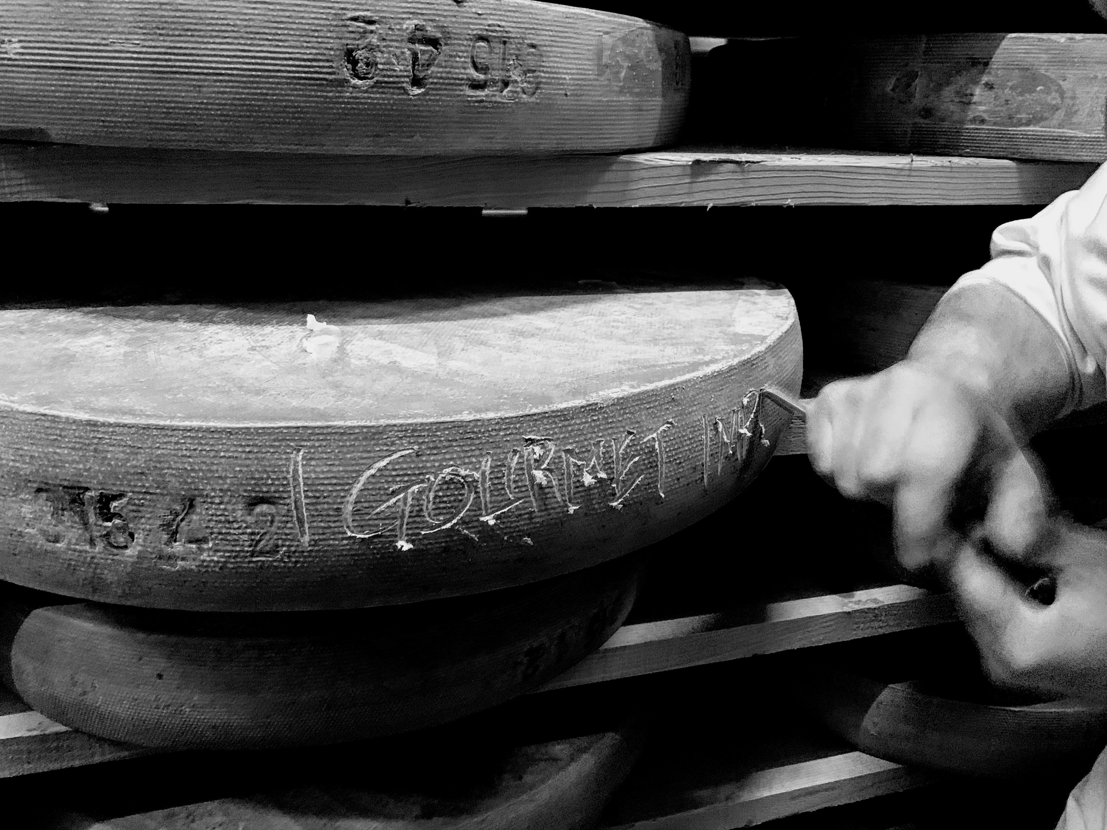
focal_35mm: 26
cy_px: 415
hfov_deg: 67.3
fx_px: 831
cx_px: 554
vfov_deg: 53.1
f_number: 1.8
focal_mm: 4.25
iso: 800
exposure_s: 1/17
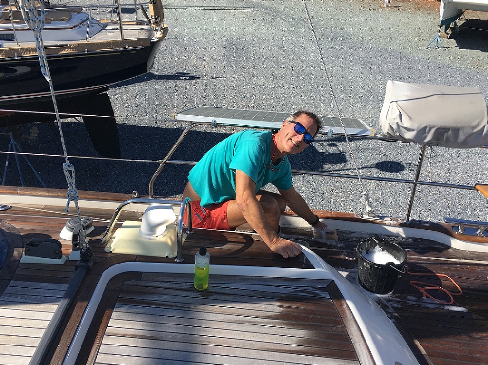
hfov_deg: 61.7
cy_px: 182
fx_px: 408
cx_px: 244
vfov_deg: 48.2
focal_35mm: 29
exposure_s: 1/1221
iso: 25
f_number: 2.2
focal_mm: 4.15
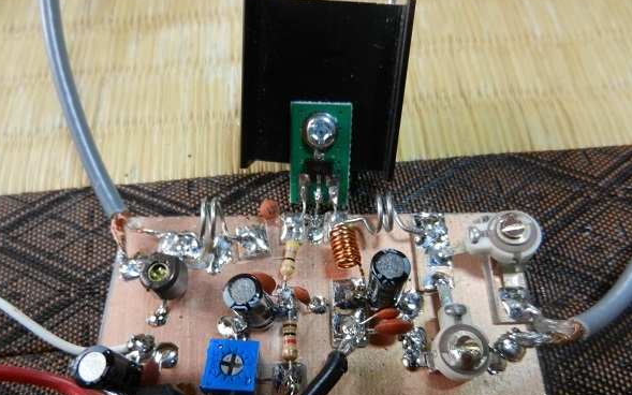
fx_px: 465
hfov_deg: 68.4
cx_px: 312
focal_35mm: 27
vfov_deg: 45.8
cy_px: 231
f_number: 3.5
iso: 640
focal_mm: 4.5
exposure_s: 1/30
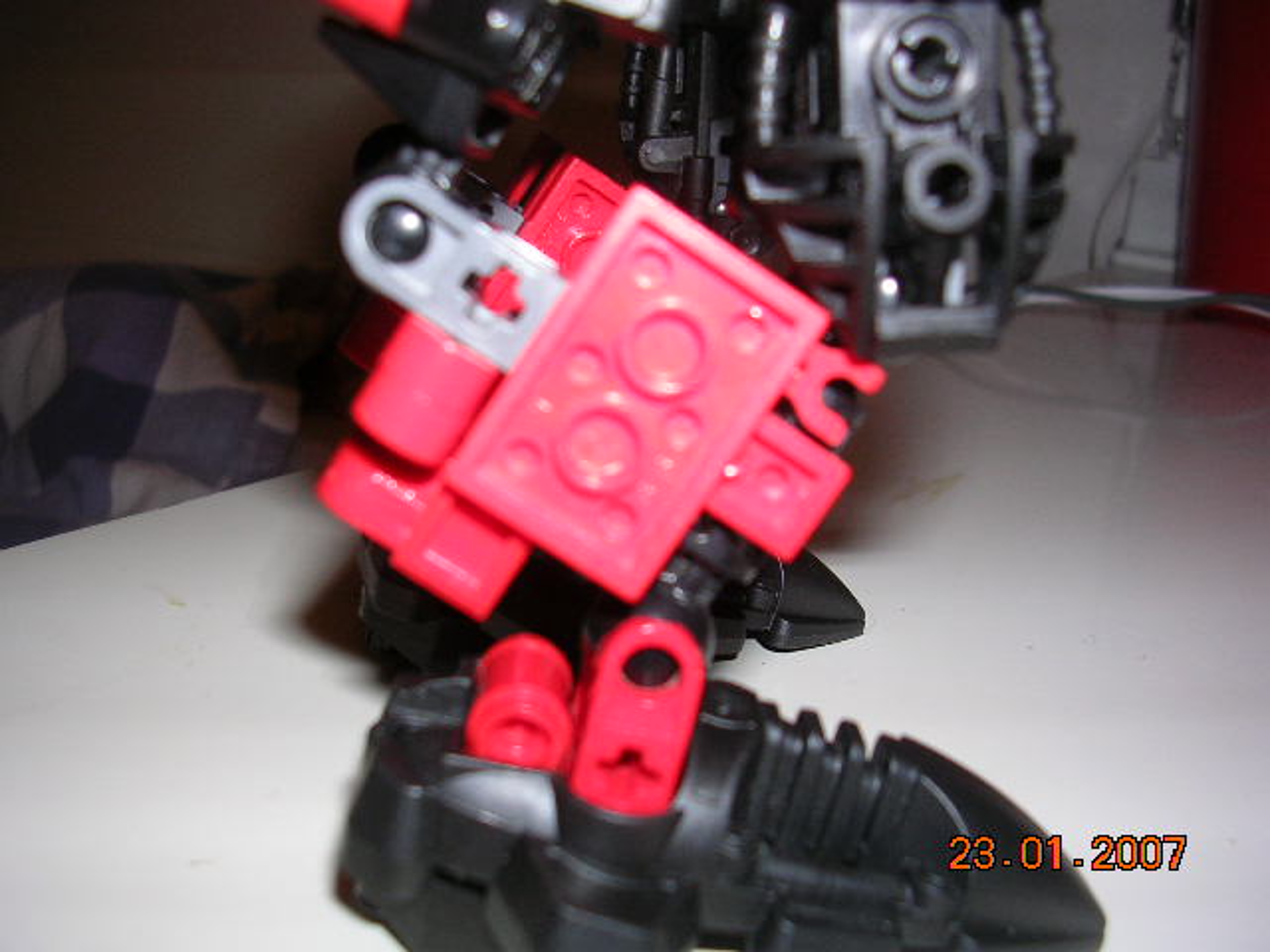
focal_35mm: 38
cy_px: 476
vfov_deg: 37.7
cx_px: 635
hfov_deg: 49.0
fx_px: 1394
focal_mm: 5.8
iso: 50
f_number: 2.8
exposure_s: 1/60.1
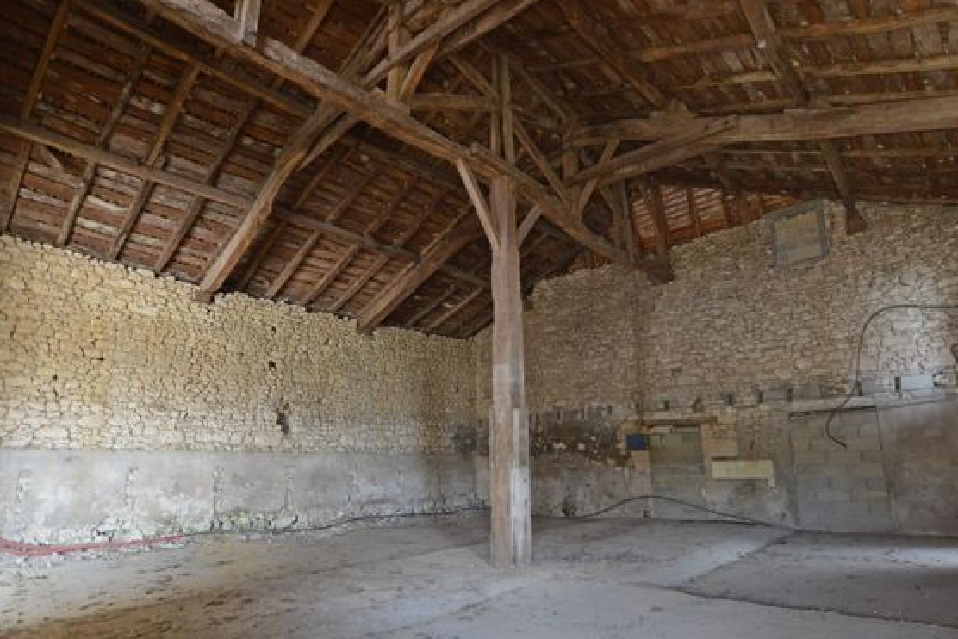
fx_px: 506
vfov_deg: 64.4
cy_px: 357
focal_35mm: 19
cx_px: 516
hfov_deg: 86.7
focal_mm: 10
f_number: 3.5
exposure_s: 1/60
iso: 400
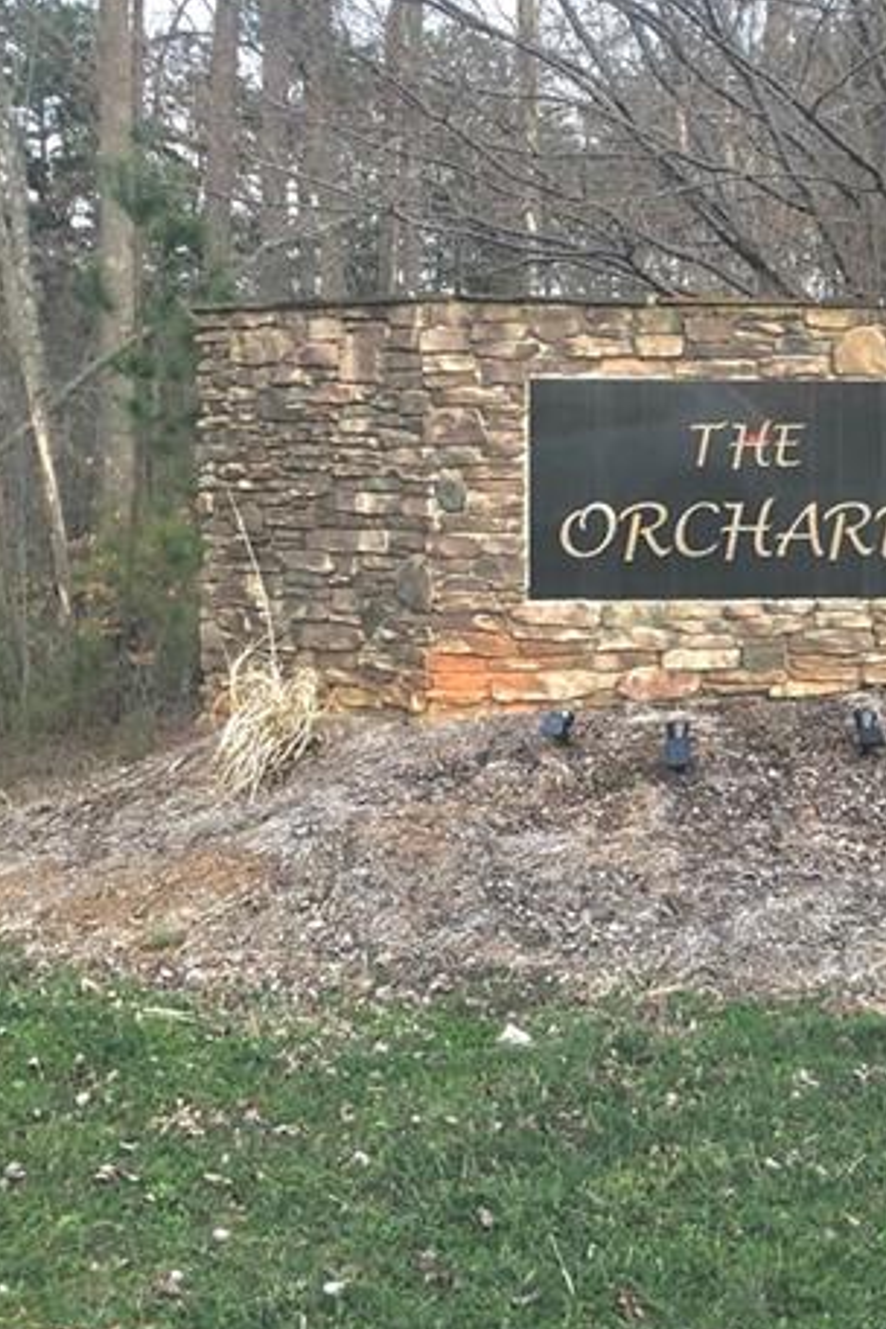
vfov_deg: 40.1
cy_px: 525
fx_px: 1809
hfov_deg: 27.1
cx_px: 679
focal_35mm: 49
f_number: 1.8
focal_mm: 4
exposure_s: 1/17
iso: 40
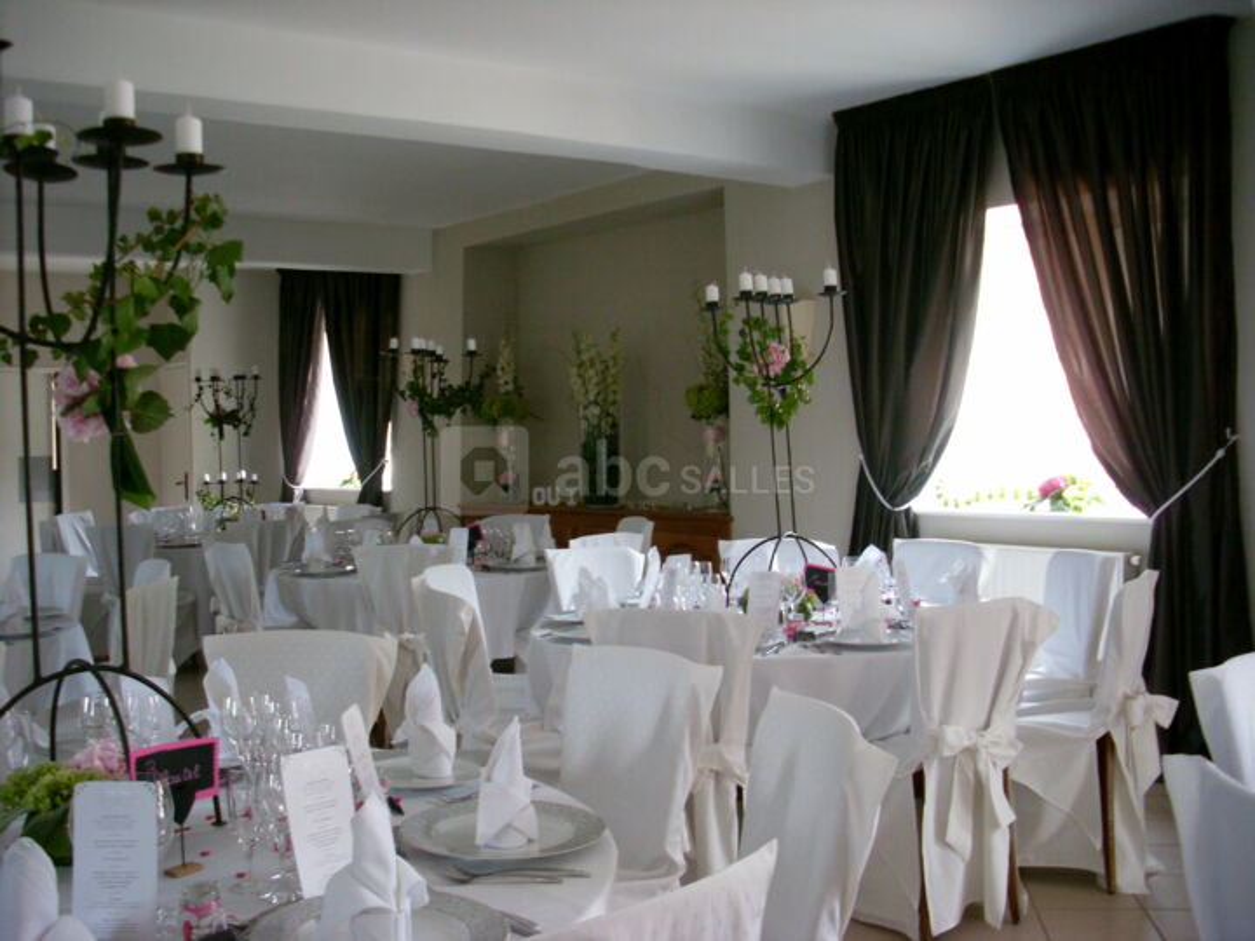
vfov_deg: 37.7
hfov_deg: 49.0
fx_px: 1378
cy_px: 470
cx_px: 628
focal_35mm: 38
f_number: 3
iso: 200
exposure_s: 1/30
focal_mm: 6.3
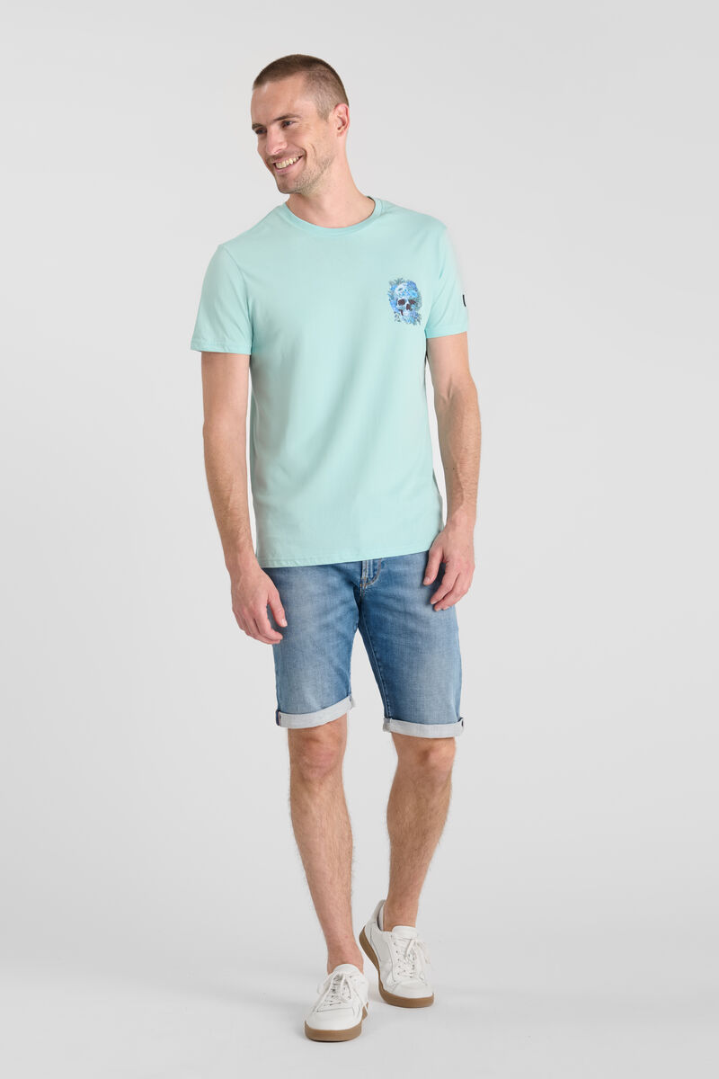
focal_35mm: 50
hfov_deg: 27.0
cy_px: 540
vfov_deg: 39.6
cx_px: 360
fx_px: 1498
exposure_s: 1/160
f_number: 9
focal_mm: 50
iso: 100
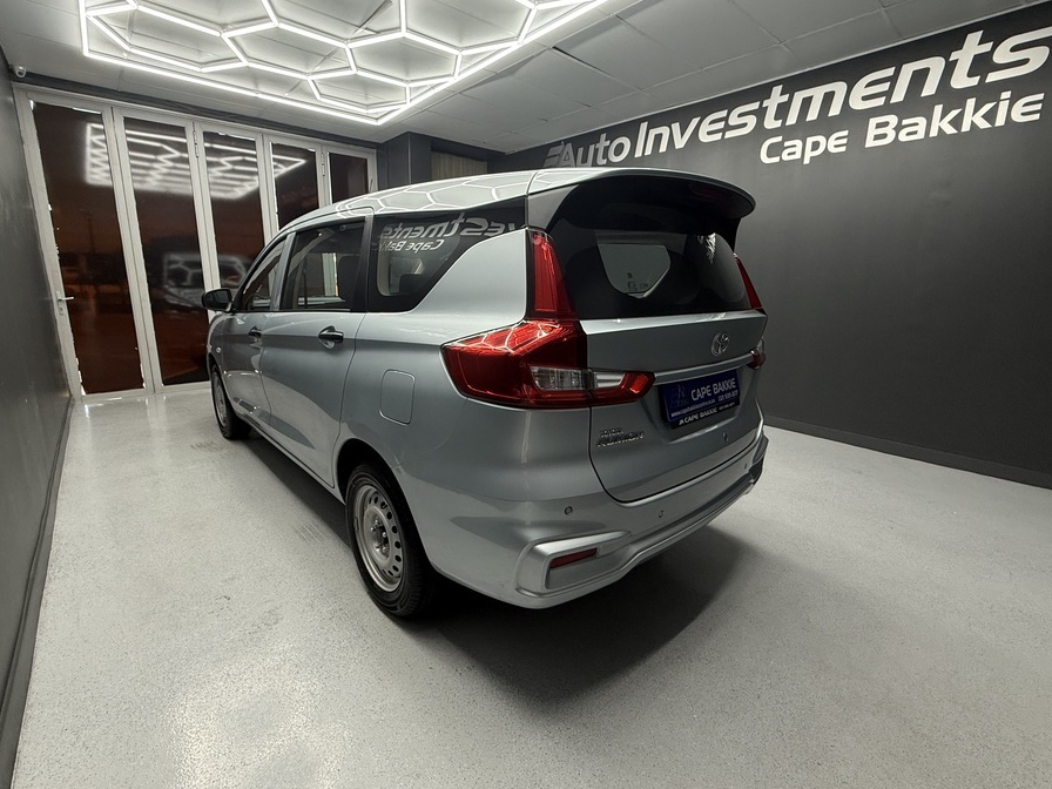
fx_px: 486
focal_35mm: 16
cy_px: 382
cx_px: 514
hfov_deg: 94.5
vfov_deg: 78.1
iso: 125
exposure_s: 1/100
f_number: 2.2
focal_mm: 2.22
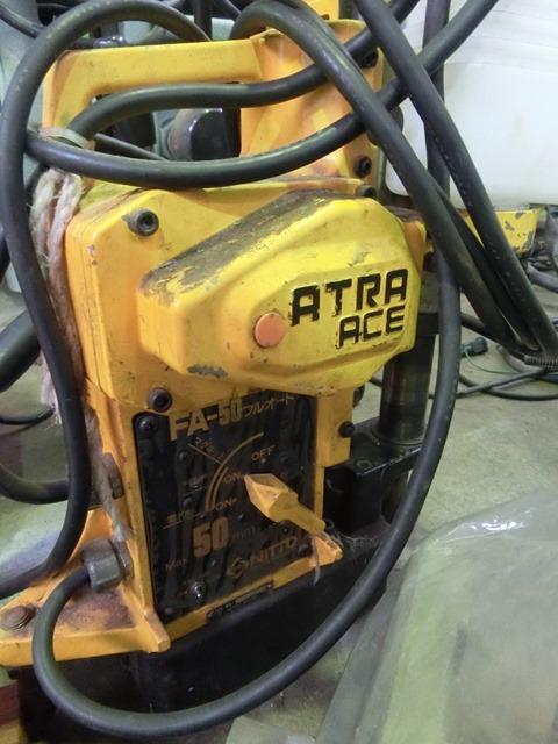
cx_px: 279
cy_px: 372
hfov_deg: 54.9
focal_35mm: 25
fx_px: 537
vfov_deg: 69.4
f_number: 3.5
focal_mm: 4.5
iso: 1600
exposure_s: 1/30
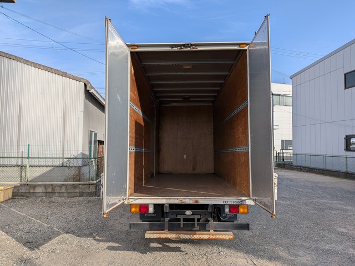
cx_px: 178
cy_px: 133
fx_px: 246
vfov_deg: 56.8
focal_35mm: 24
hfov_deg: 71.6
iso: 29
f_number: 1.7
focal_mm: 4.53
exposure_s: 1/1527
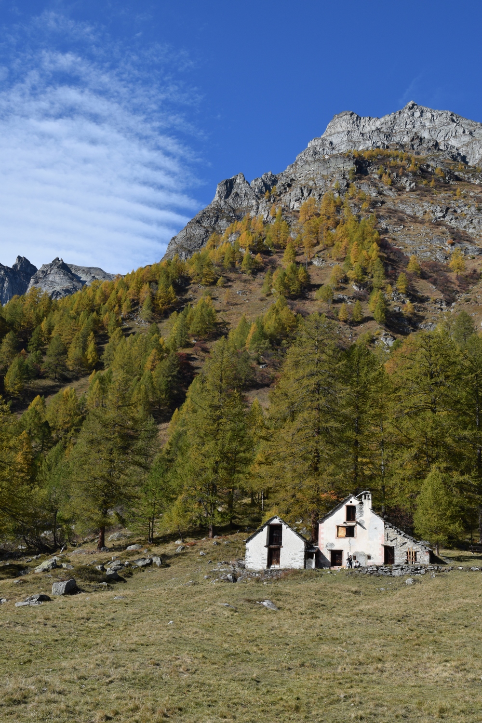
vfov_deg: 46.4
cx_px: 241
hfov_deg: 31.9
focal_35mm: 42
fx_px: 843
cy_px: 362
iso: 100
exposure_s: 1/125
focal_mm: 28
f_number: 10
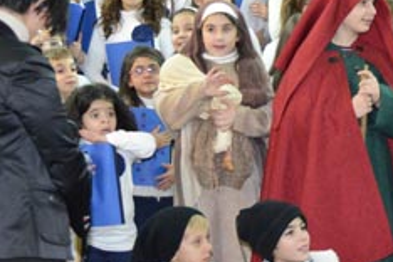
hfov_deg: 14.1
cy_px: 93
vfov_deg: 9.7
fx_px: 1550
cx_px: 455
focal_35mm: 142
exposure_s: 1/160
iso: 6400
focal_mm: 52
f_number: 4
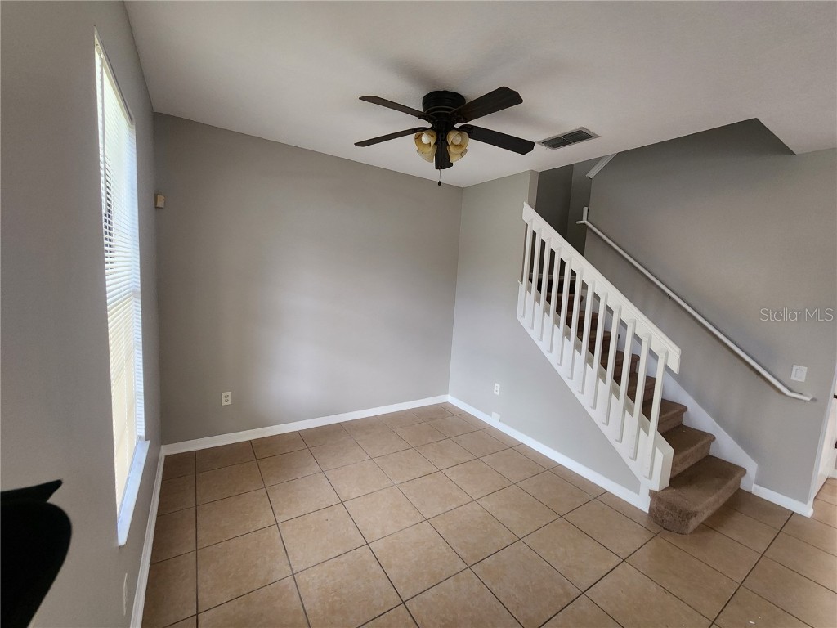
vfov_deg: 89.9
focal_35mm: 13
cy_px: 314
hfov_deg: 106.2
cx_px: 418
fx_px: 314
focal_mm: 2.2
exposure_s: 1/60
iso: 320
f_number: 2.2
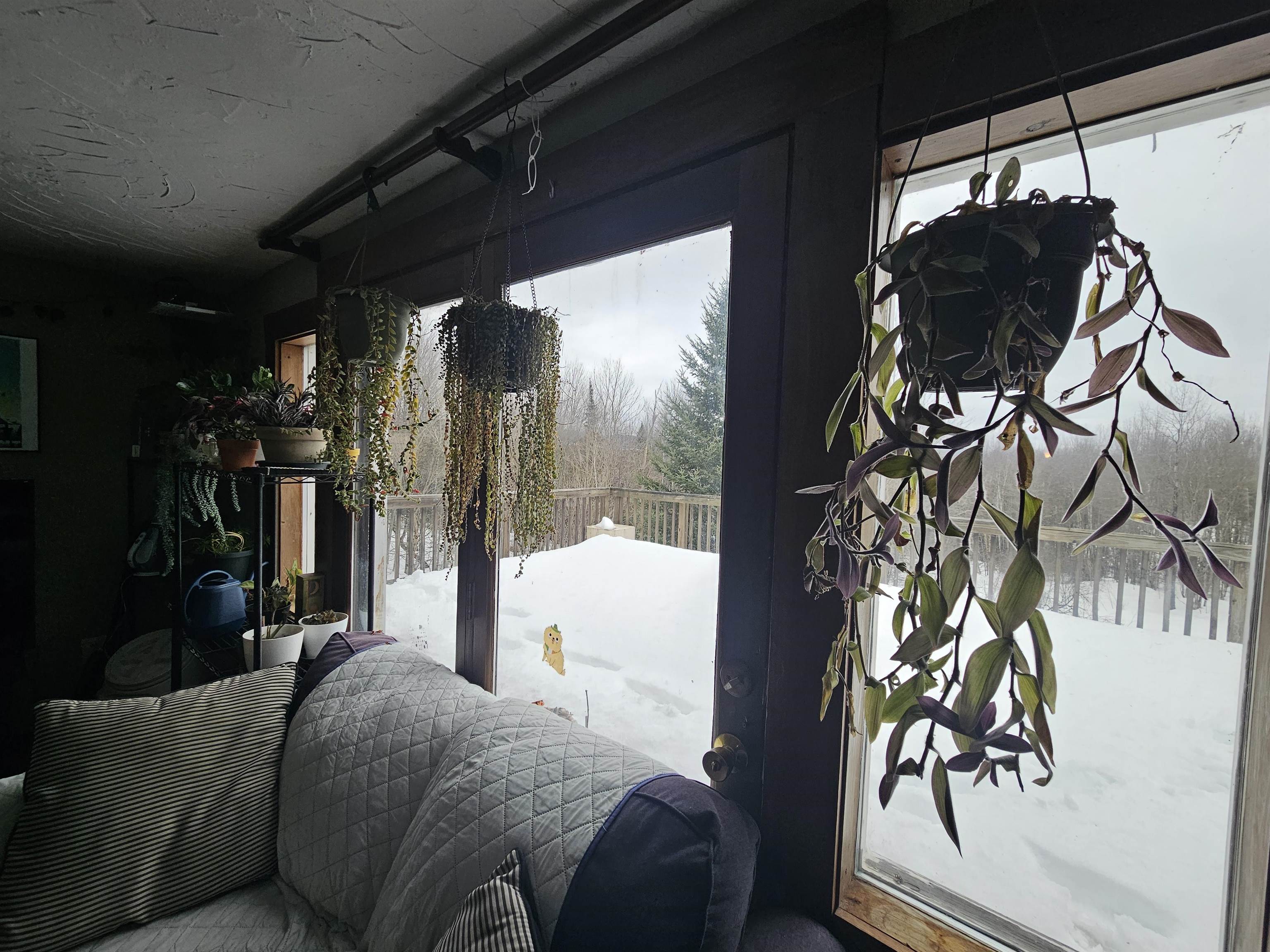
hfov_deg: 106.2
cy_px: 476
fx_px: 477
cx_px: 635
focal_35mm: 13
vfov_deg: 89.9
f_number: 2.2
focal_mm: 2.2
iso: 80
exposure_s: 1/215
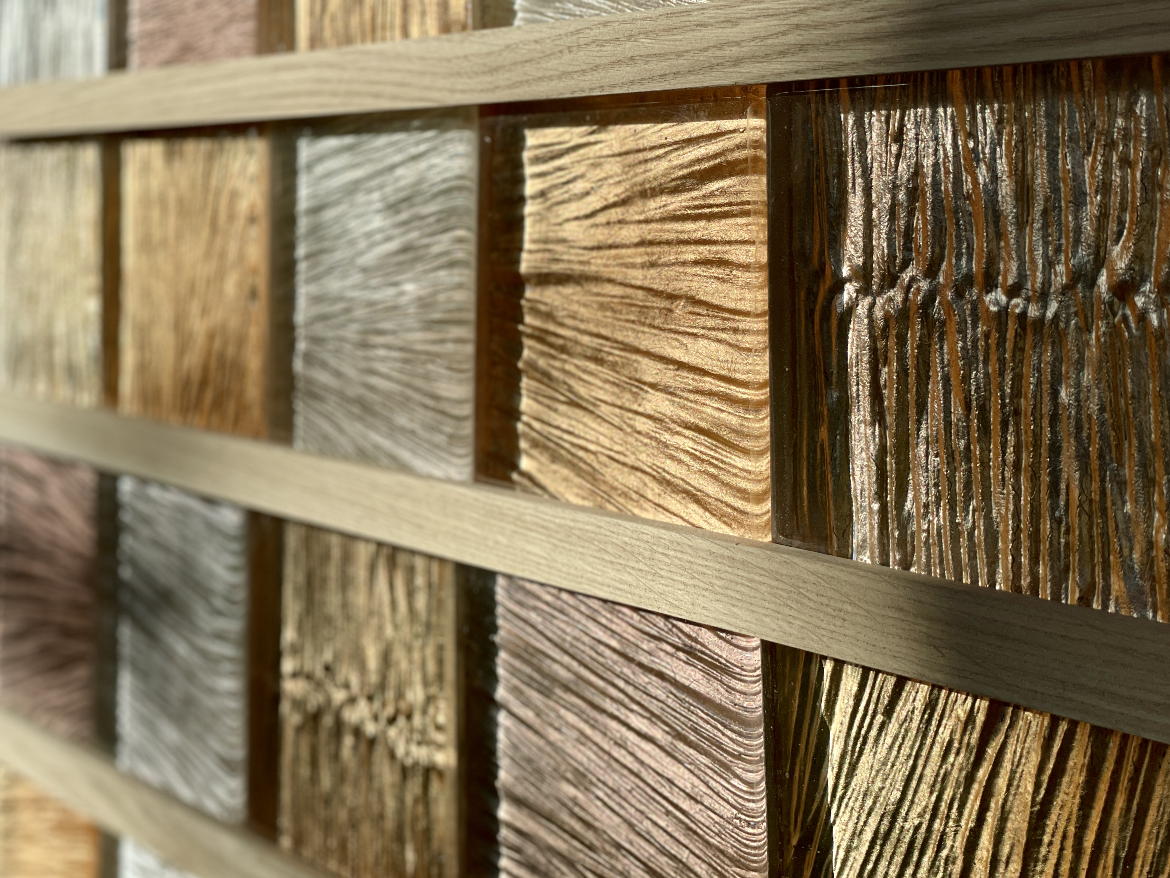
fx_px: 1758
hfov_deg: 36.8
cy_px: 439
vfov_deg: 28.0
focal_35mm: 52
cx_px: 585
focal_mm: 6
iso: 32
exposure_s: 1/413
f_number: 2
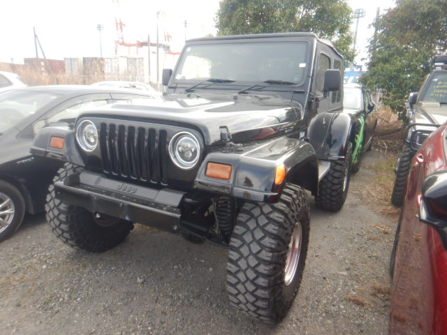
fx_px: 310
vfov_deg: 56.8
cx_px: 224
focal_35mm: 24
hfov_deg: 71.6
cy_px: 168
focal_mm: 4.3
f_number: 2.8
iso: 125
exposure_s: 1/50
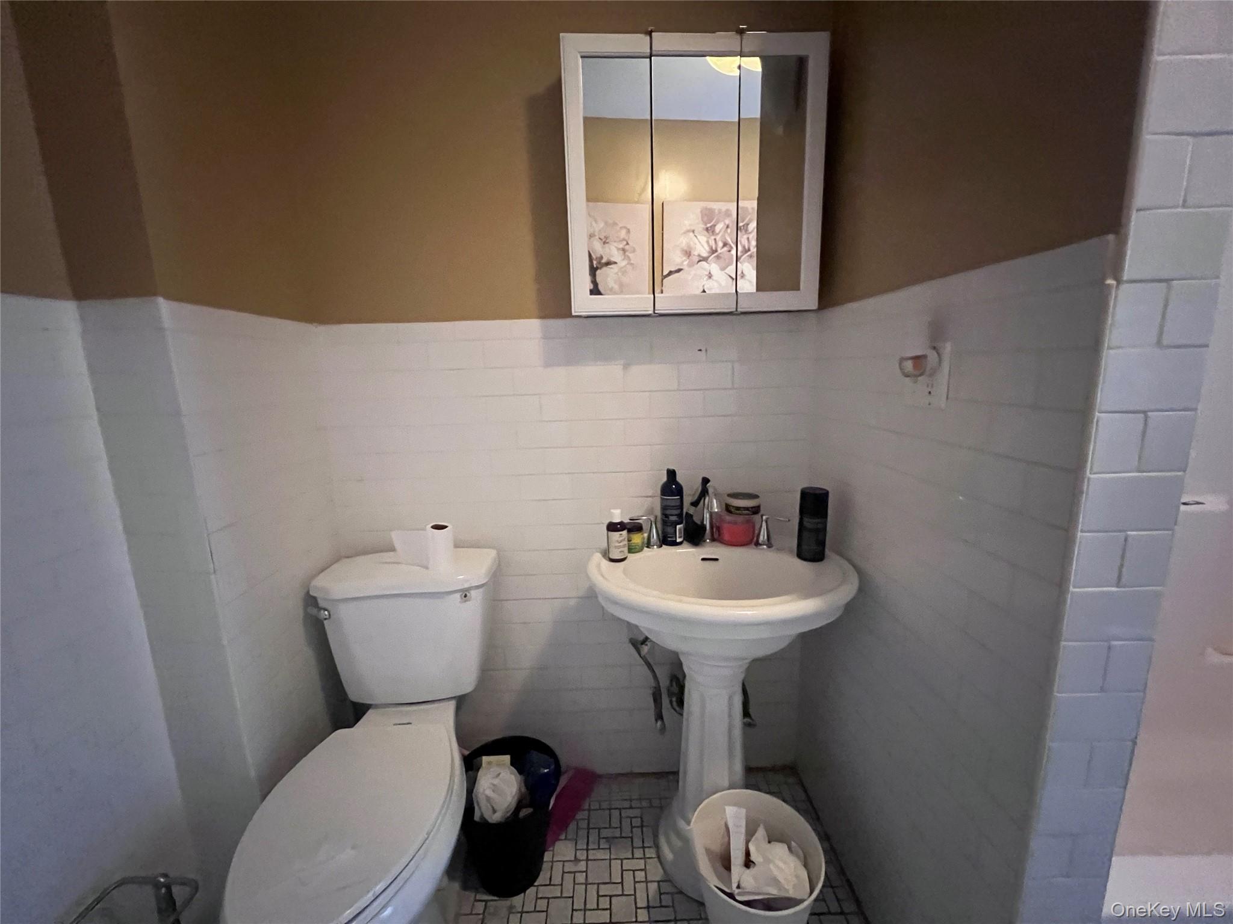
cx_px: 616
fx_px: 463
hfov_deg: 106.2
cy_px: 462
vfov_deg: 89.9
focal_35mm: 13
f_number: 1.8
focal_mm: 1.57
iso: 1000
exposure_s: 1/40
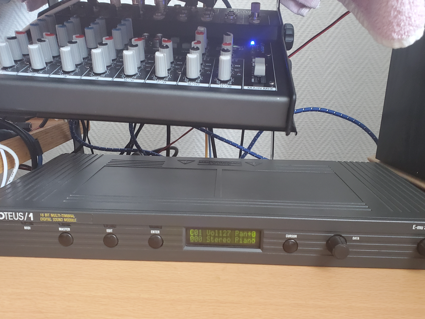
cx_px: 230
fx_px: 381
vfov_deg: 45.4
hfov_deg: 58.3
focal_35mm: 31
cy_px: 172
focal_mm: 4.3
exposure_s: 1/50
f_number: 2.4
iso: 640
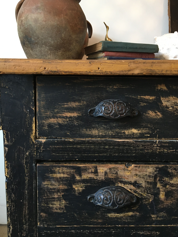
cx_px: 82
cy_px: 107
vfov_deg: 56.7
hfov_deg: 44.1
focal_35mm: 32
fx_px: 219
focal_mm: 4.15
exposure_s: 1/33
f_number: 2.2
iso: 200
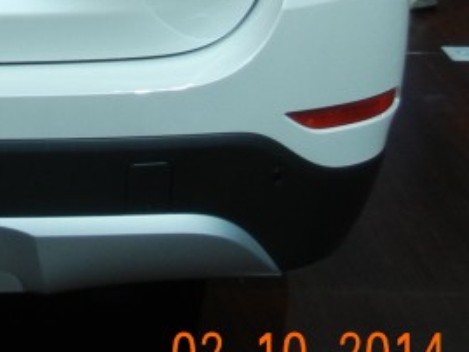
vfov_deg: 12.4
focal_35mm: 114
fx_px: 1545
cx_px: -173
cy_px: -176
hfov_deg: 16.2
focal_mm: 5.4
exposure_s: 1/110
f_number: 3.5
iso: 180
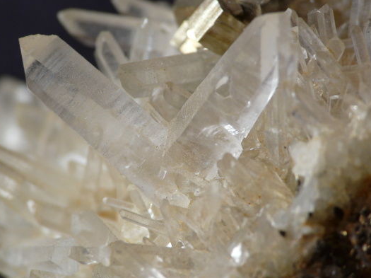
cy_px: 151
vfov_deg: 8.6
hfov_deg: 11.5
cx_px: 171
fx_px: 1842
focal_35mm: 172
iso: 100
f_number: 3.6
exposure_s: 1/40
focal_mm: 23.1
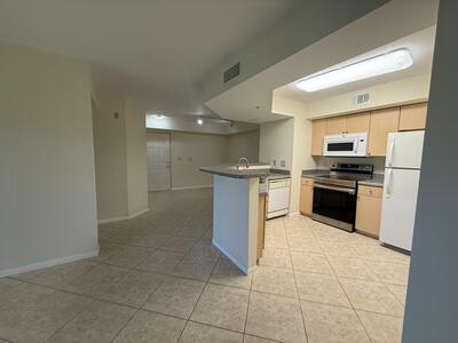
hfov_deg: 102.1
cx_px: 229
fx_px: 185
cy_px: 172
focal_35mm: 14
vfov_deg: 85.7
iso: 200
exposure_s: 1/120
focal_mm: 2.22
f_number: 2.2
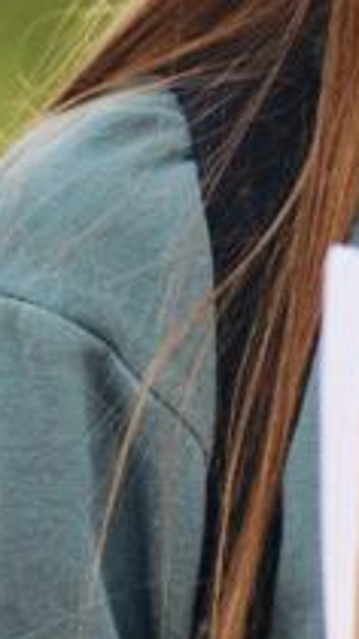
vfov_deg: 5.6
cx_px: 691
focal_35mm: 384
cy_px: 160
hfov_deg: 3.1
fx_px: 6504
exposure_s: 1/250
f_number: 2.2
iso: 200
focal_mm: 50
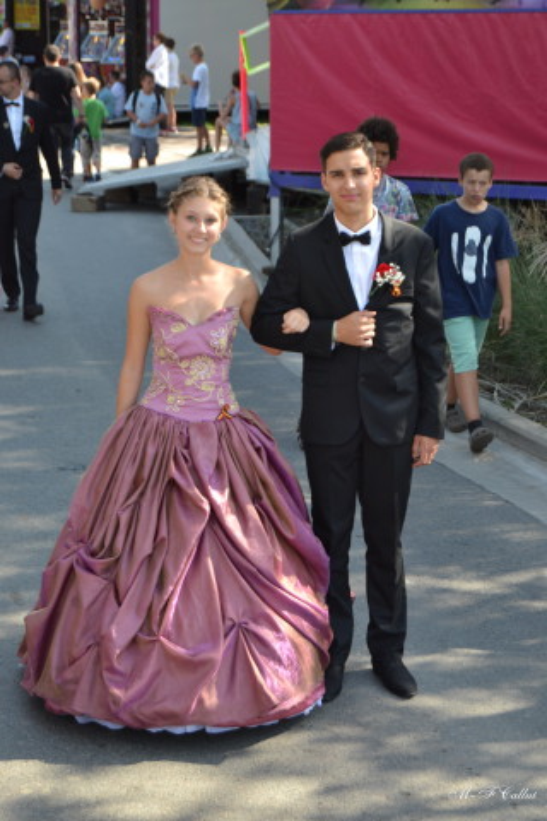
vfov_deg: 24.6
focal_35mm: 82
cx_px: 274
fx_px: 1880
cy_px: 410
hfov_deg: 16.6
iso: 160
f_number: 5.6
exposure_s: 1/125
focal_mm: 55
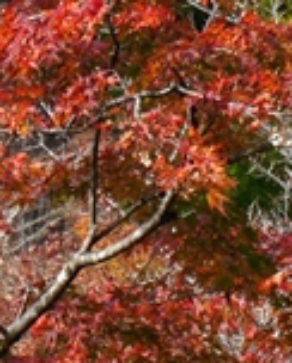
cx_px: 530
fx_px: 5078
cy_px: 669
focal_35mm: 471
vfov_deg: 4.1
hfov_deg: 3.3
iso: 100
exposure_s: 1/125
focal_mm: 63.6
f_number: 5.6
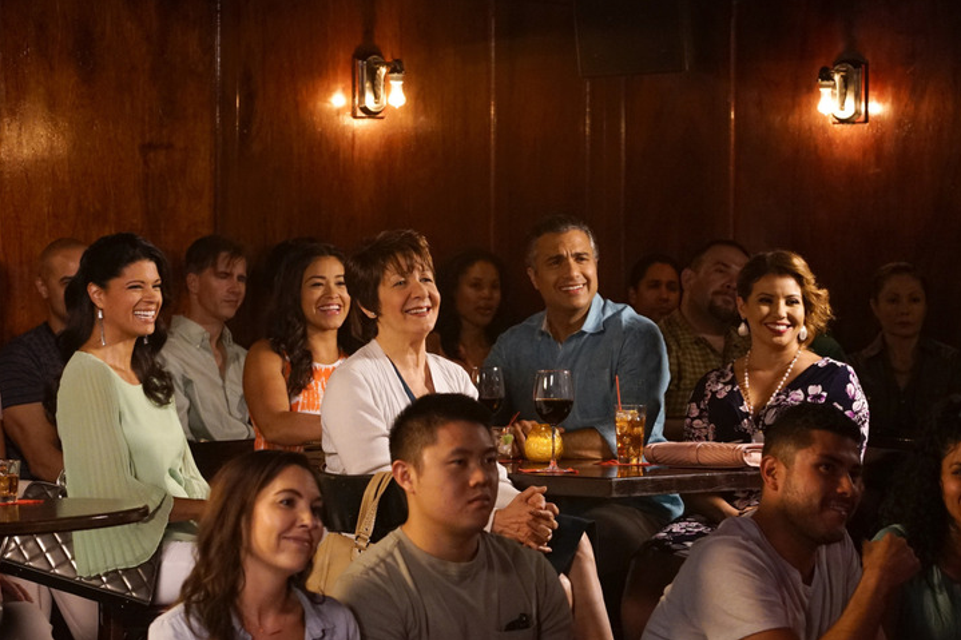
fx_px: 3042
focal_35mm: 114
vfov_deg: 12.0
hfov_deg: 17.9
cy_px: 321
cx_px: 517
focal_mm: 105
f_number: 6.3
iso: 8000
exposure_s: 1/80
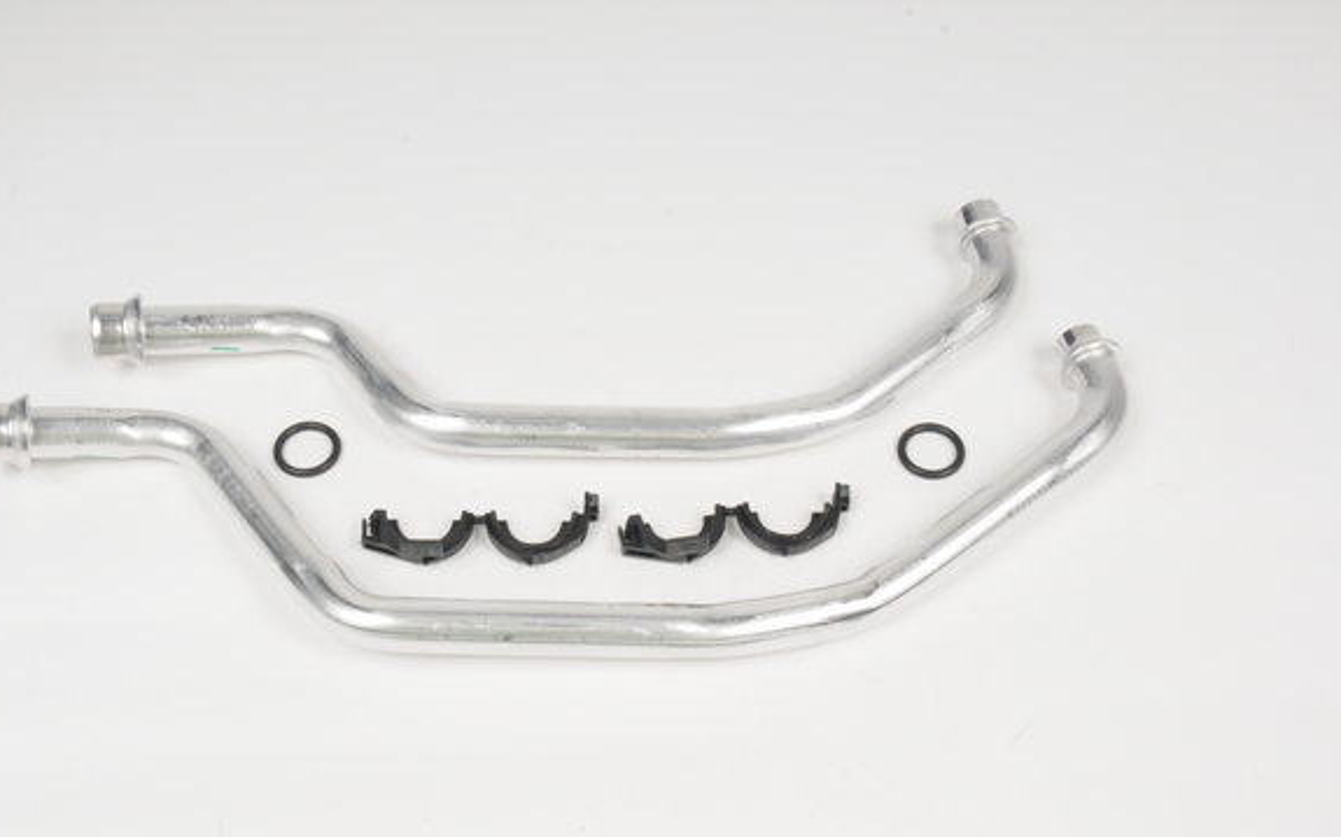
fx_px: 1863
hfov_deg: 39.5
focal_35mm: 51
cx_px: 604
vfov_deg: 25.3
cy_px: 437
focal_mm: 30
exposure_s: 1/180
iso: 400
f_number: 19
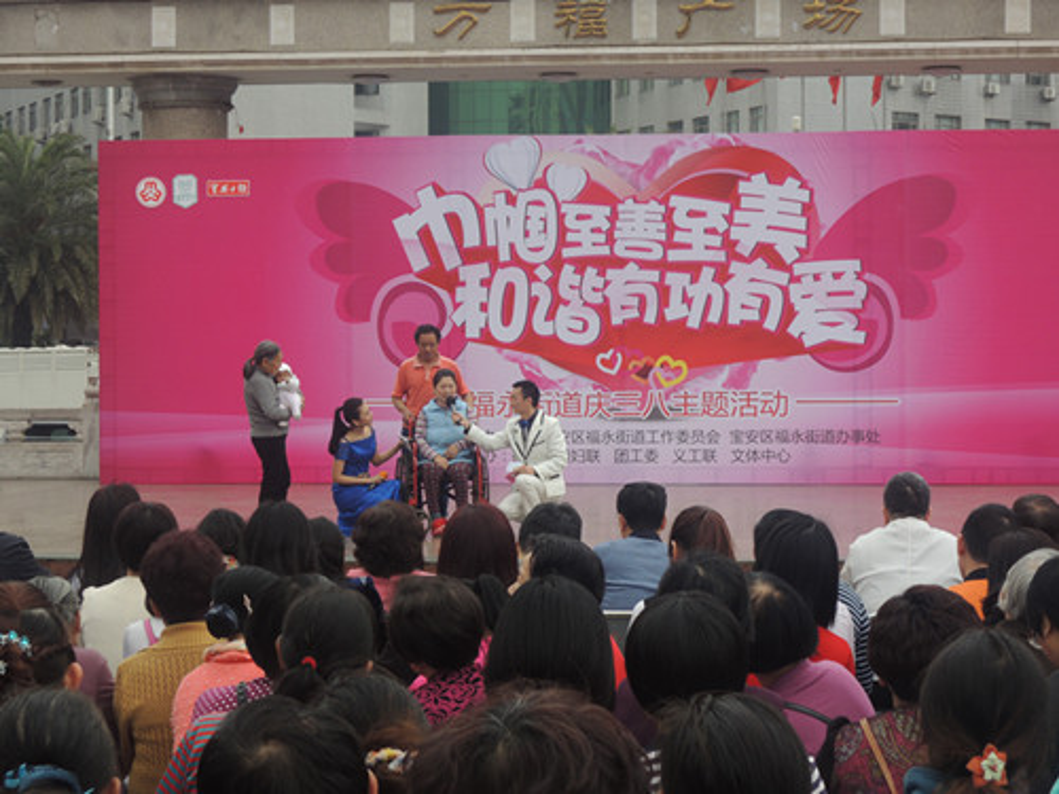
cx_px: 530
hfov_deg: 19.6
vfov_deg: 14.8
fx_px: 3059
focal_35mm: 100
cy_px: 397
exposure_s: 1/100
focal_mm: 17.9
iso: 100
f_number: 4.9
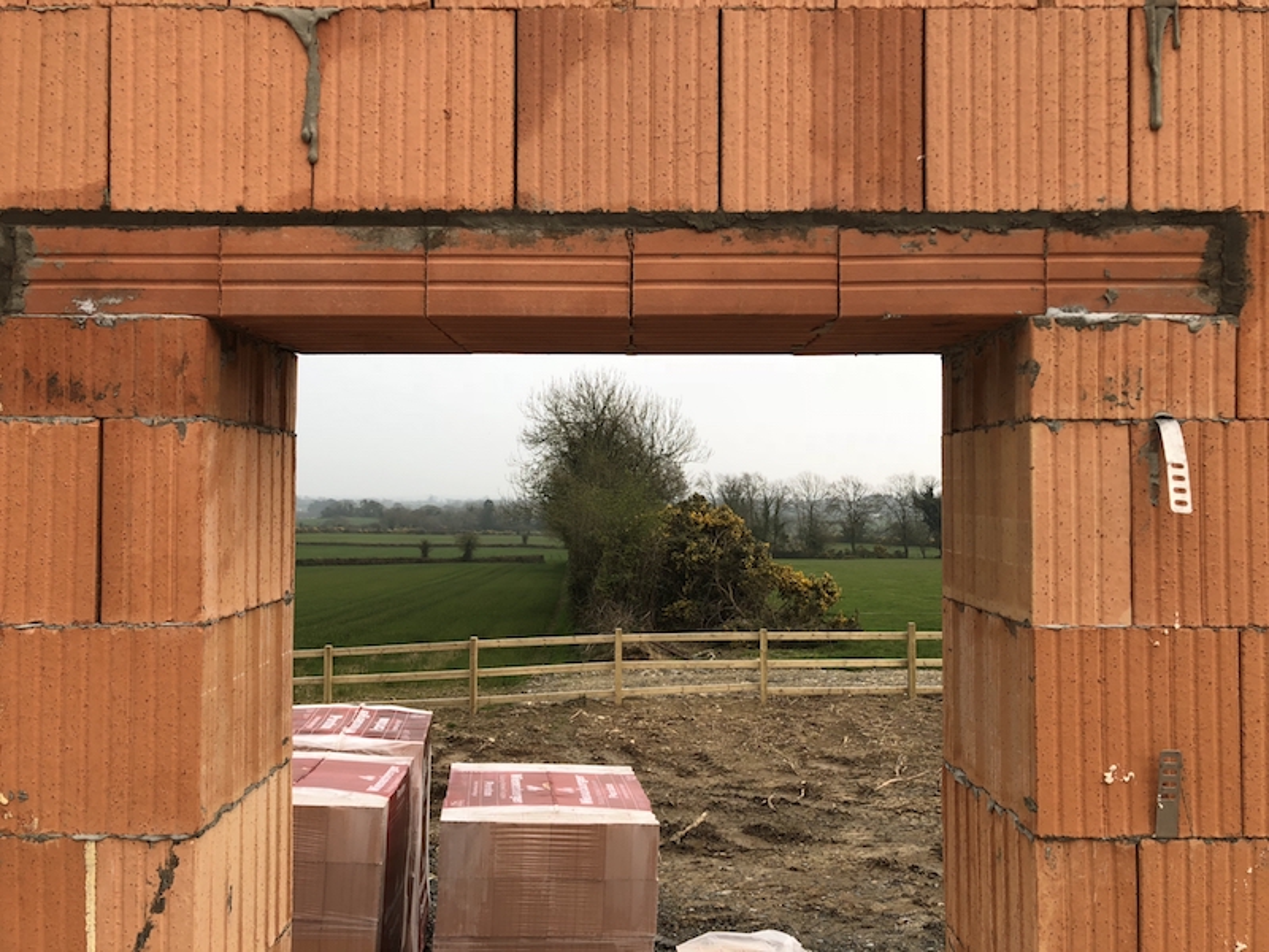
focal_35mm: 28
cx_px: 634
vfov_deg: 49.7
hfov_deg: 63.4
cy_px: 476
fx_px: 1026
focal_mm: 3.99
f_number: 1.8
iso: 20
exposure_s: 1/432
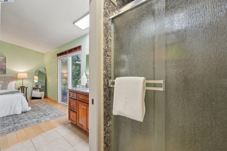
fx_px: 88
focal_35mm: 14
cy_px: 76
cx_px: 114
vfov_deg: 81.2
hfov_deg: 104.3
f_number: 8
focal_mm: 14
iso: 800
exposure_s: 1/20
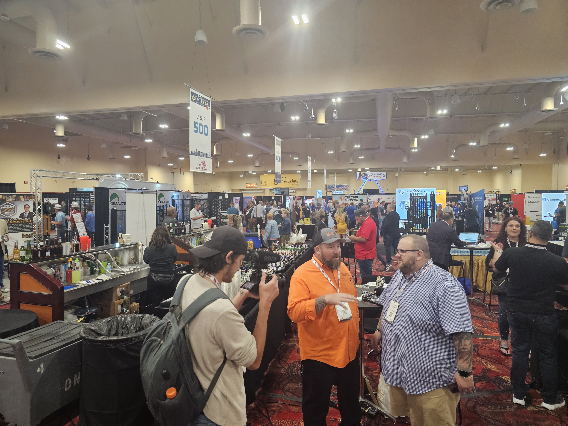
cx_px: 284
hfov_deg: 73.9
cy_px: 213
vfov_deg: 58.9
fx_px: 377
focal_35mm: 23
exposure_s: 1/120
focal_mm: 6.3
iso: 400
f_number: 1.7
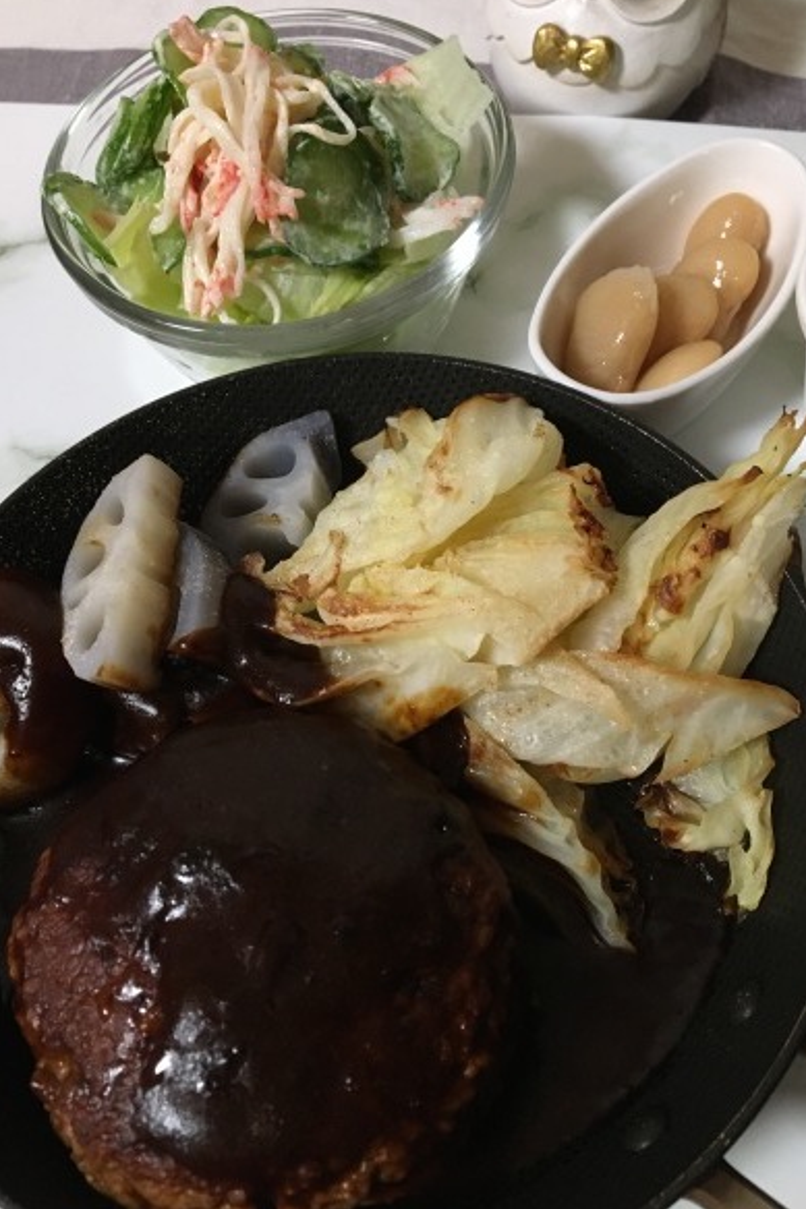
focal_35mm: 31
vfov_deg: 60.3
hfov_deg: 42.3
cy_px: 607
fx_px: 1042
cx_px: 396
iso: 200
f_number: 2.2
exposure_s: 1/24
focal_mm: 4.15
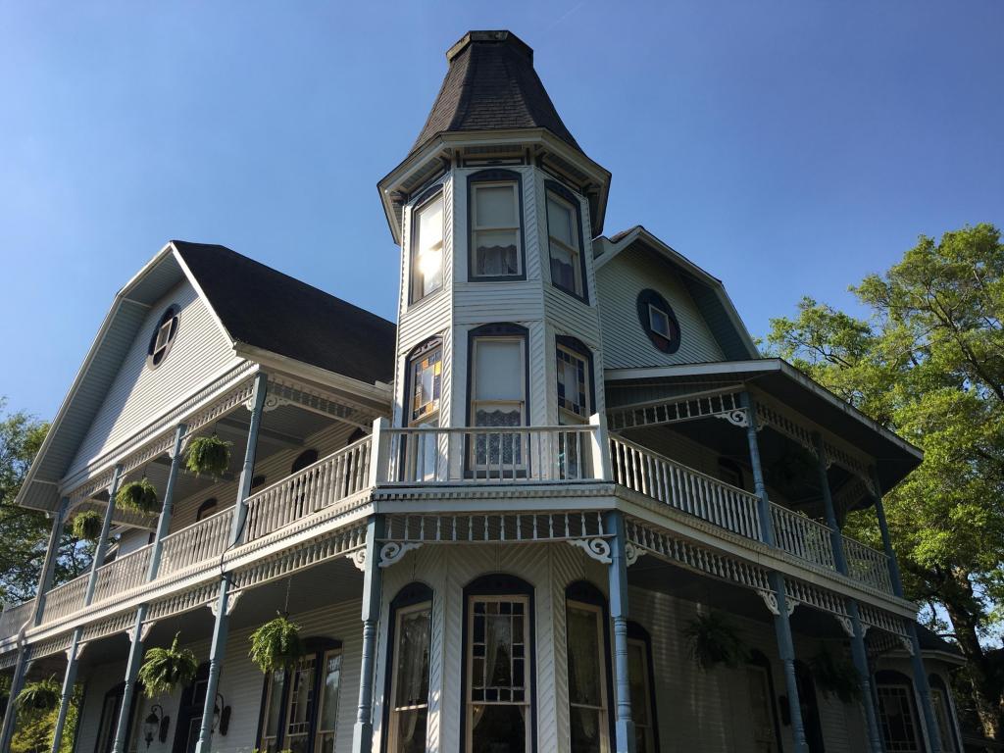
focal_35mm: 29
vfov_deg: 48.2
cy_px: 376
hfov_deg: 61.7
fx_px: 841
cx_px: 502
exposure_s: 1/1425
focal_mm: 4.15
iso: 25
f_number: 2.2
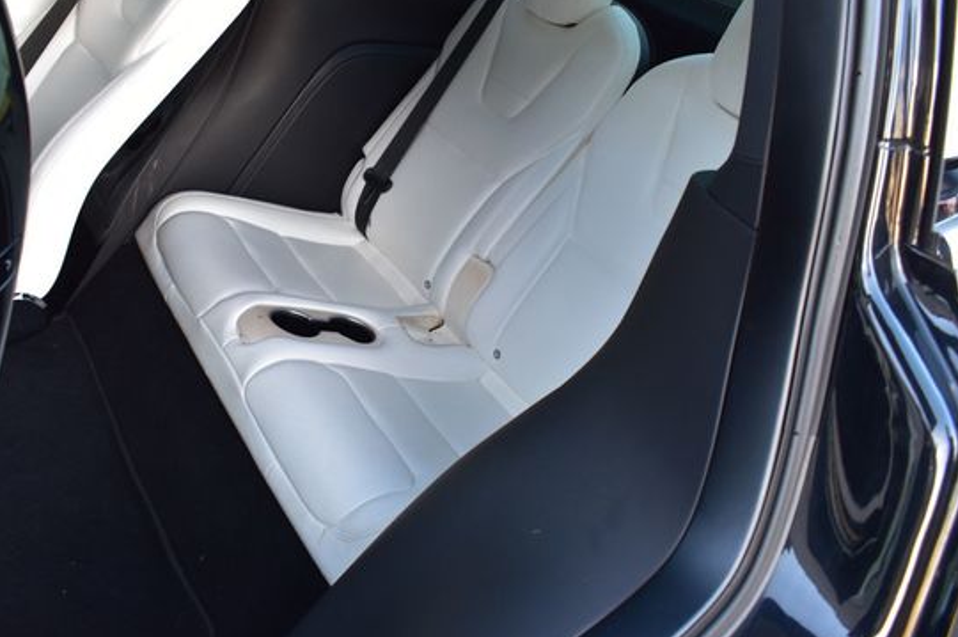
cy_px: 282
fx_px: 851
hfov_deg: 58.4
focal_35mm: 32
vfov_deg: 41.0
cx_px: 394
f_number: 6.3
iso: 400
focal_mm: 18
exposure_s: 1/15
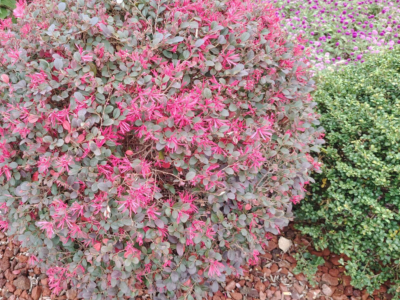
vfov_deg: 45.4
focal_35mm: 31
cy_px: 142
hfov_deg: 57.4
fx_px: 358
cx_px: 142
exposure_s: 1/100
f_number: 1.75
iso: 347
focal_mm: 5.25
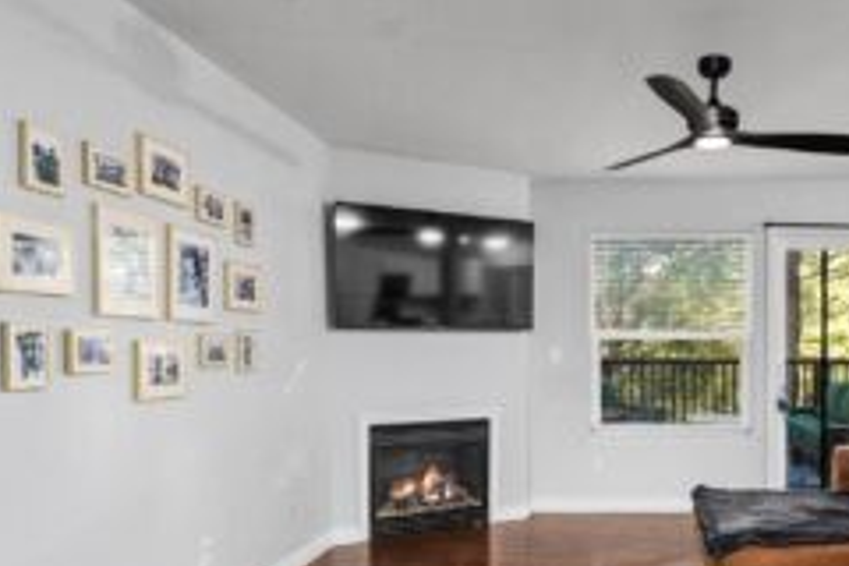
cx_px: 591
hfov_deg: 68.7
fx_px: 590
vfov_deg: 50.7
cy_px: 356
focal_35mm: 25
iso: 500
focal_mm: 15
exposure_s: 1/60
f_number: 7.1
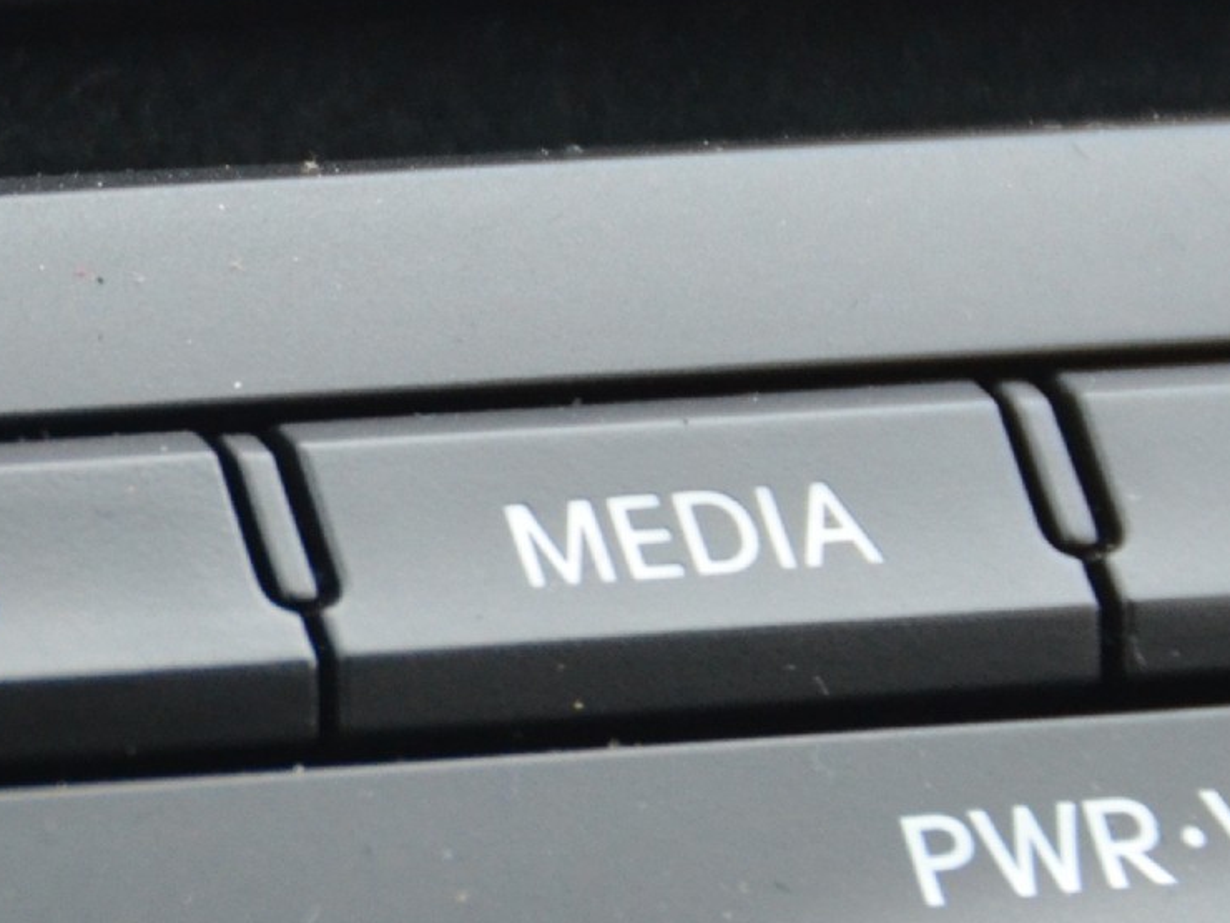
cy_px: 105
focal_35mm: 729
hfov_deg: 2.7
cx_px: -497
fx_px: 25903
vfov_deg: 2.0
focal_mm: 150
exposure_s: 1/500
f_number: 5.6
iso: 1400
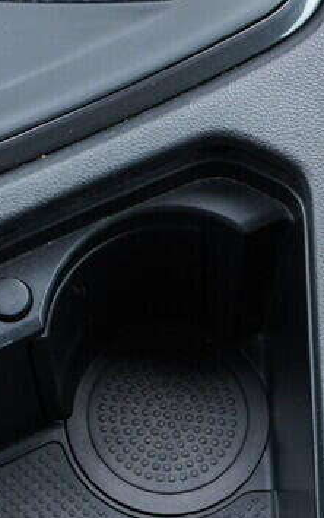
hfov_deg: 8.8
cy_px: 57
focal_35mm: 149
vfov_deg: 13.9
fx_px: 2104
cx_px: 60
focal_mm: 24
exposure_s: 1/40
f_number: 2.8
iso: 400
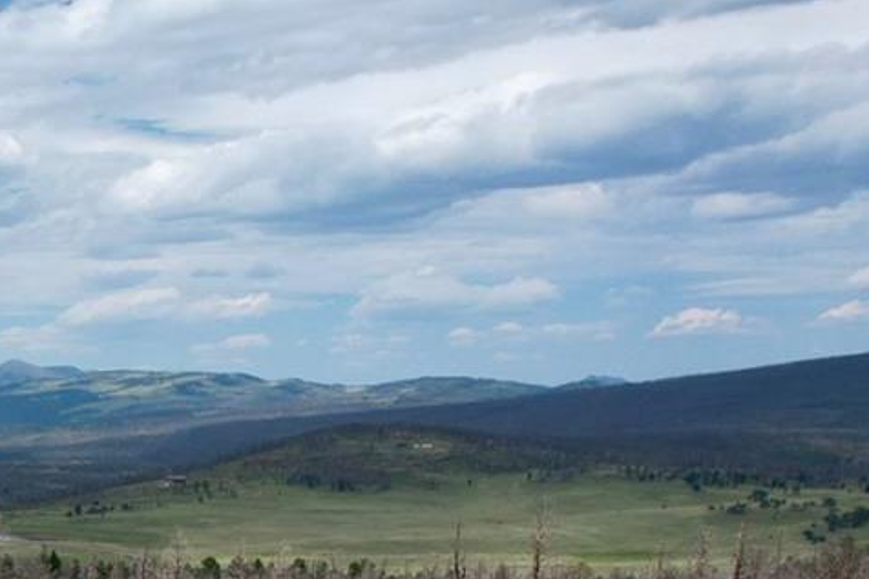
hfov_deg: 22.2
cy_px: 650
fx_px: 1786
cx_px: -456
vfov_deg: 17.7
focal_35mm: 74
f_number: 2.8
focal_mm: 8.38
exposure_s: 1/800
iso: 110
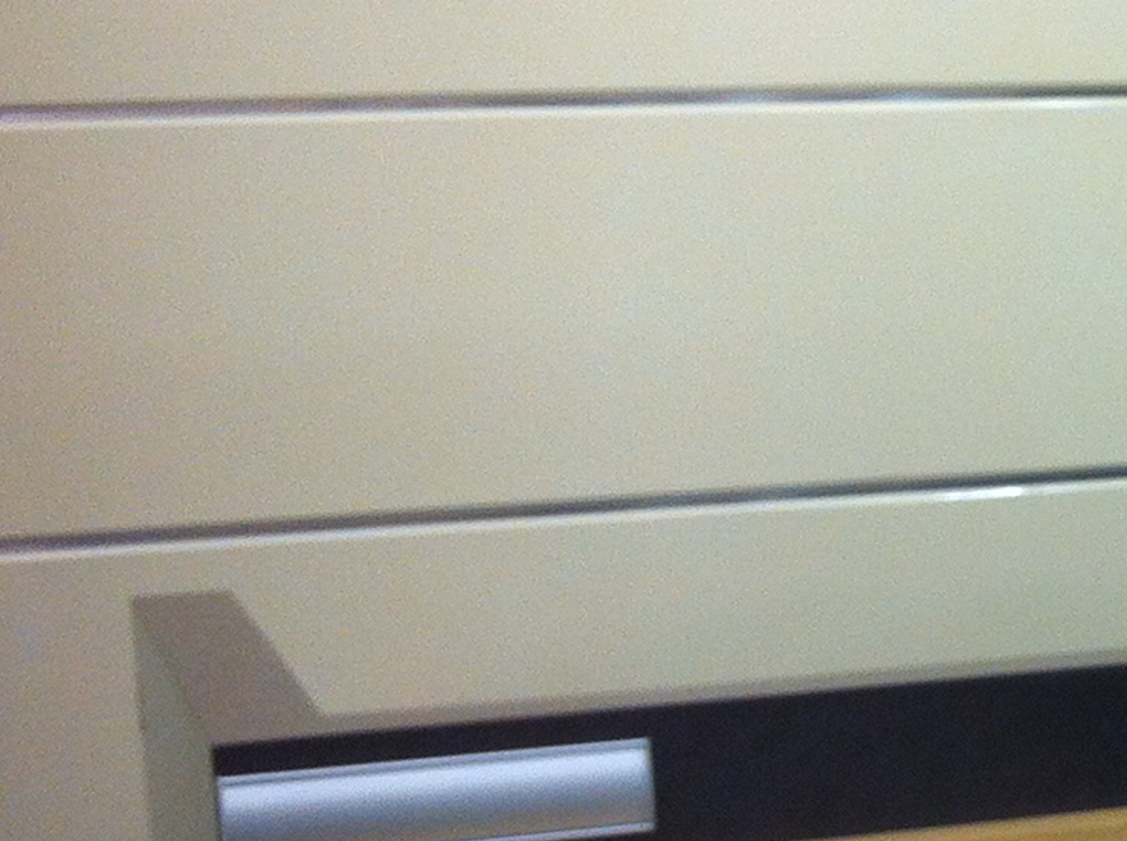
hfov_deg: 14.5
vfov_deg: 12.0
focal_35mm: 123
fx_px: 3998
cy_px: 611
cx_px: 1875
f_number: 2.8
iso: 80
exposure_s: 1/17
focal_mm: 3.85
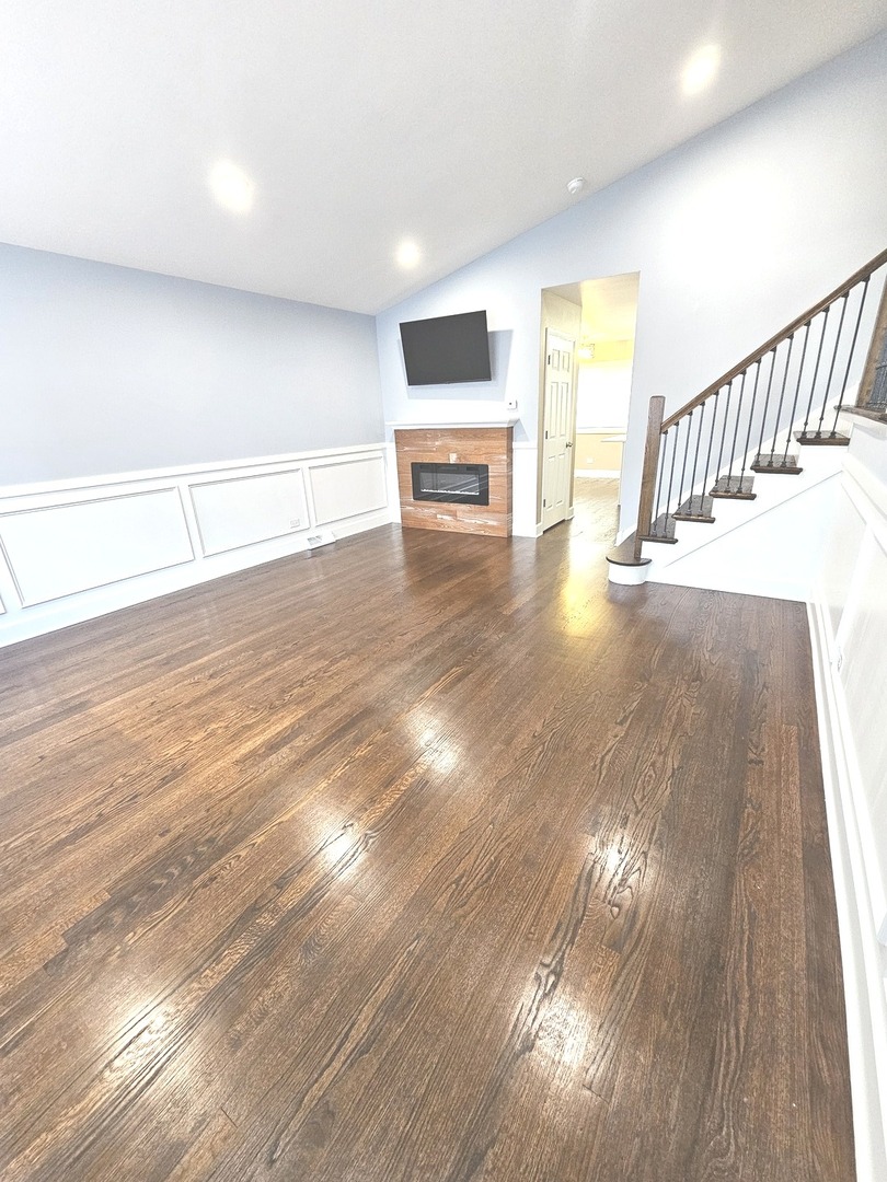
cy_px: 591
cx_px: 444
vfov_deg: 106.2
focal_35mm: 13
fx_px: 444
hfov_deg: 89.9
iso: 400
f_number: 2.2
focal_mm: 2.2
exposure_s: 1/60
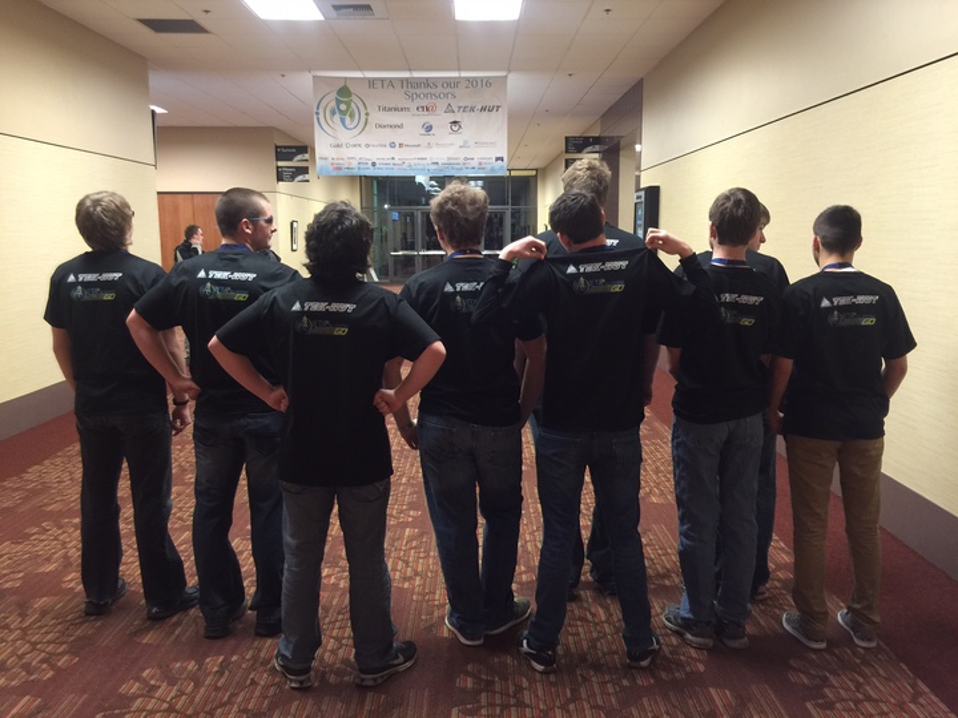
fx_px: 803
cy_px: 359
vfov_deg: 48.2
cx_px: 479
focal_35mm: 29
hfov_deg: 61.7
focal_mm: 4.15
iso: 64
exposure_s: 1/4
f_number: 2.2
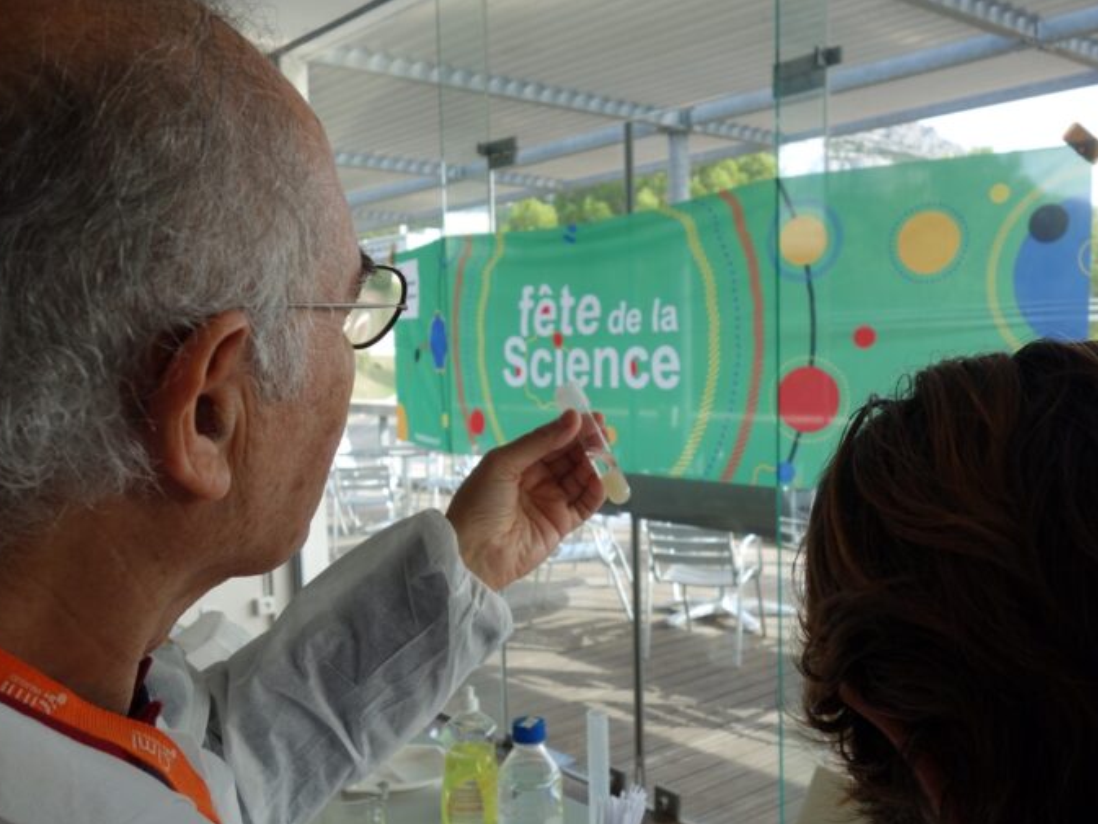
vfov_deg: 42.9
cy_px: 445
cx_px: 596
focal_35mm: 33
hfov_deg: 55.3
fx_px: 1047
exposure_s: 1/100
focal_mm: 10.4
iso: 125
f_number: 4.5
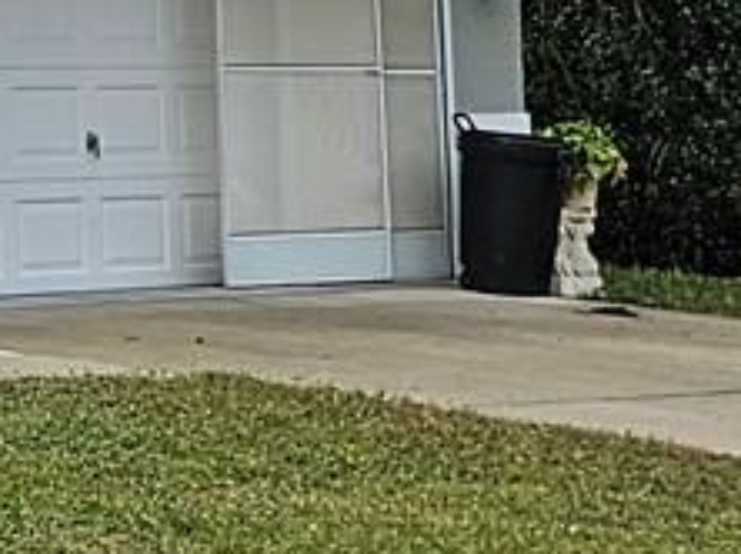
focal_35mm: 166
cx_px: -1045
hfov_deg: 10.3
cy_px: -224
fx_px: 3550
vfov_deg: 8.8
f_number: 1.7
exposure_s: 1/2000
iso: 32
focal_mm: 6.3
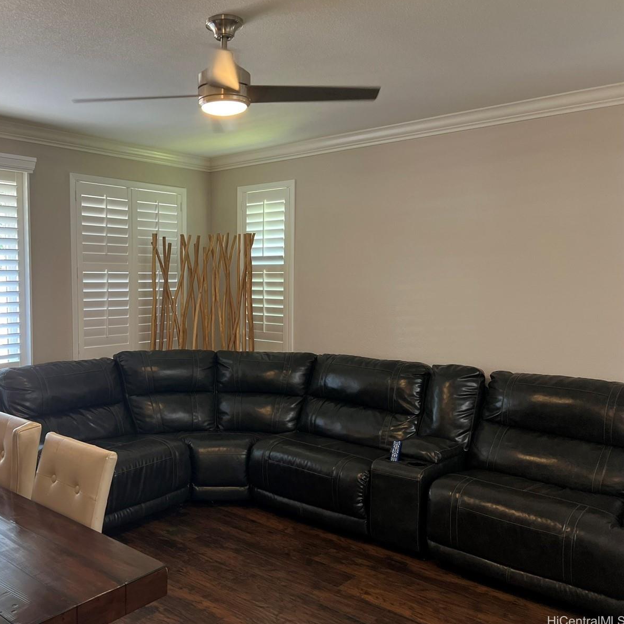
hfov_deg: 51.5
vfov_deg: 52.5
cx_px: 204
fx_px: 632
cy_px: 310
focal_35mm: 31
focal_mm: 5.7
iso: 80
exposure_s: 1/60
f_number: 1.5
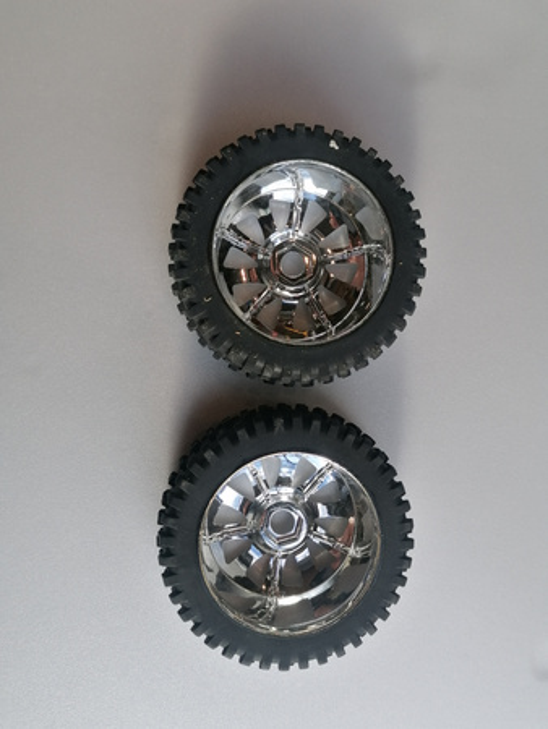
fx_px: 569
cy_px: 364
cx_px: 274
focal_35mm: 27
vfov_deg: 65.3
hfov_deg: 51.4
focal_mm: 4.75
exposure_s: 1/374
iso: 50
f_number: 1.8
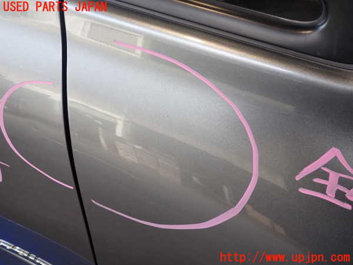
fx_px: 306
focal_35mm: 30
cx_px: 176
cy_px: 132
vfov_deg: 46.8
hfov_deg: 60.0
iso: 200
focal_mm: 5.4
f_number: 2.3
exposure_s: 1/125
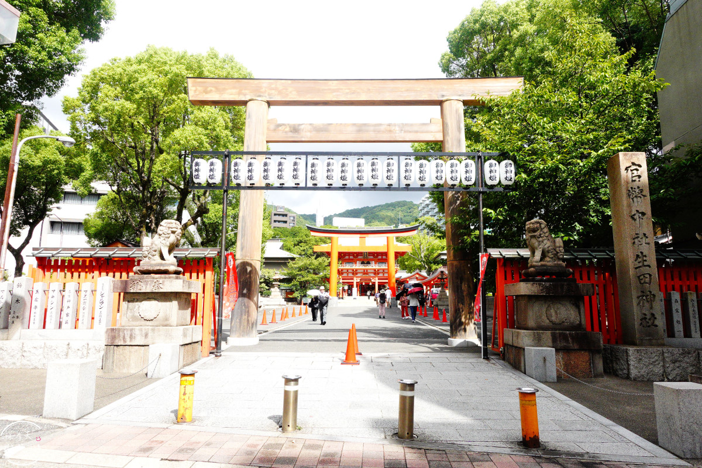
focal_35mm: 24
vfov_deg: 53.1
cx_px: 351
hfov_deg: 73.7
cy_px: 234
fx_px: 468
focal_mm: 9.4
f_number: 4
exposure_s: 1/400
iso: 640
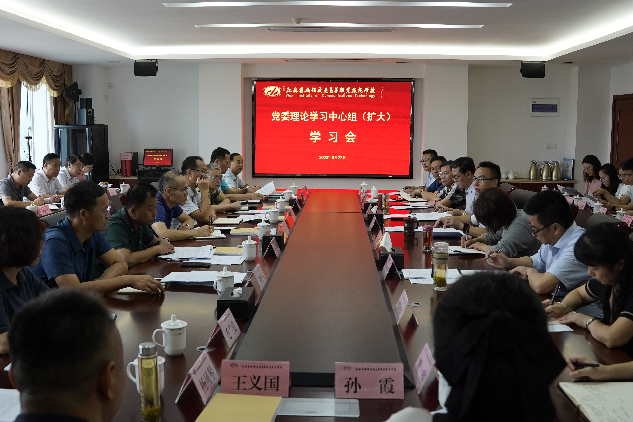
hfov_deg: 53.1
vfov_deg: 36.9
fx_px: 633
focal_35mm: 36
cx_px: 316
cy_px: 211
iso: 1000
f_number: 4
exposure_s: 1/160
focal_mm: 24
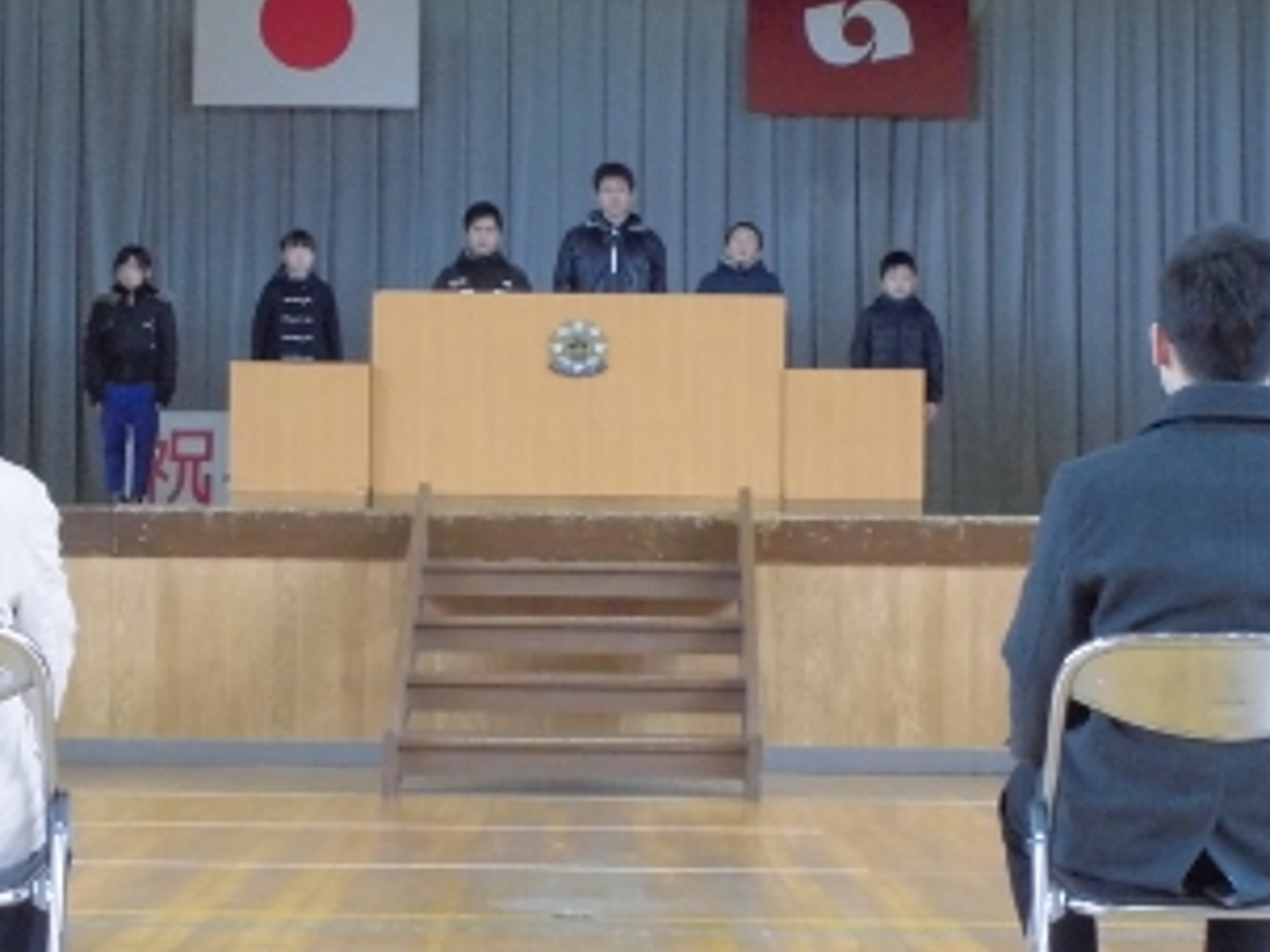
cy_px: 491
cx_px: 583
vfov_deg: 19.4
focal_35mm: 76
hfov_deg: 25.7
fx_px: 2787
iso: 800
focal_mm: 11.5
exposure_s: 1/40
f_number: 5.6
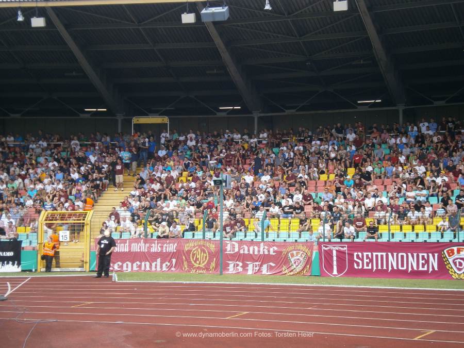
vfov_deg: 24.4
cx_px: 232
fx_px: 804
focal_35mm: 60
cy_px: 174
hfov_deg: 32.2
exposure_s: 1/80
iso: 80
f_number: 3.9
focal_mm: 10.7
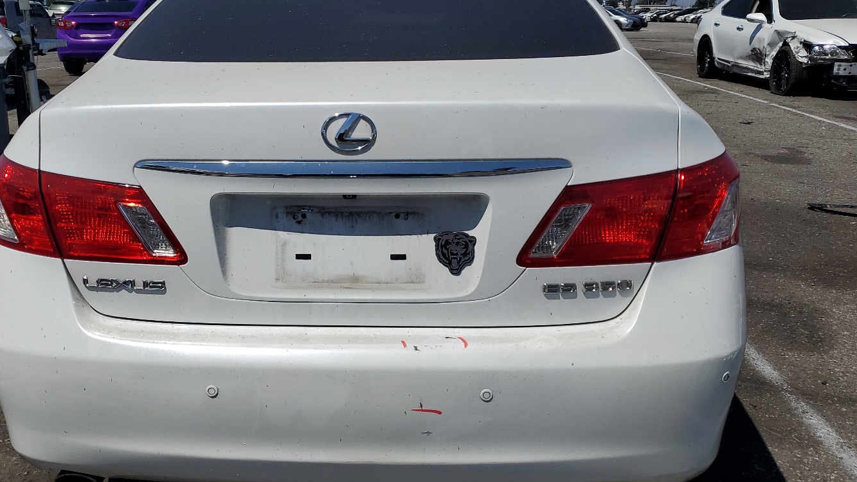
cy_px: 231
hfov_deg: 57.7
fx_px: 773
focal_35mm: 34
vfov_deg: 34.7
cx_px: 359
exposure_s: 1/10000
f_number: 1.5
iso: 51
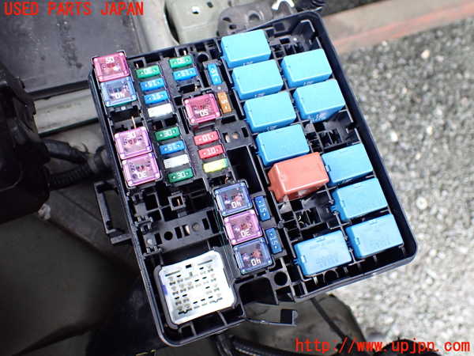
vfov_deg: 46.8
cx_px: 237
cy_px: 178
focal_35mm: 30
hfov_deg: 60.0
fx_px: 411
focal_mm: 5.4
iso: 400
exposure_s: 1/125
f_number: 2.3
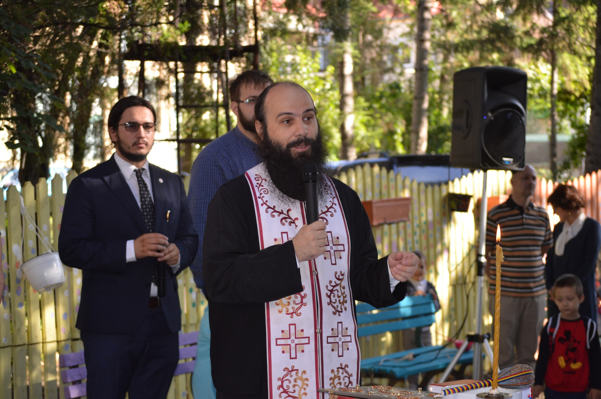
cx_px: 300
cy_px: 200
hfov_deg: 24.6
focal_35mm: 82
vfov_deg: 16.5
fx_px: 1376
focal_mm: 55
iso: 280
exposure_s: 1/125
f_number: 4
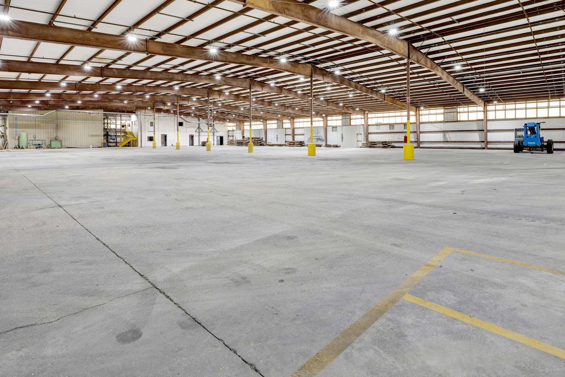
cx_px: 291
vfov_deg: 66.5
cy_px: 145
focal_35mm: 18
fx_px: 282
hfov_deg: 90.0
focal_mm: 14
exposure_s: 1/10
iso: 500
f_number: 11
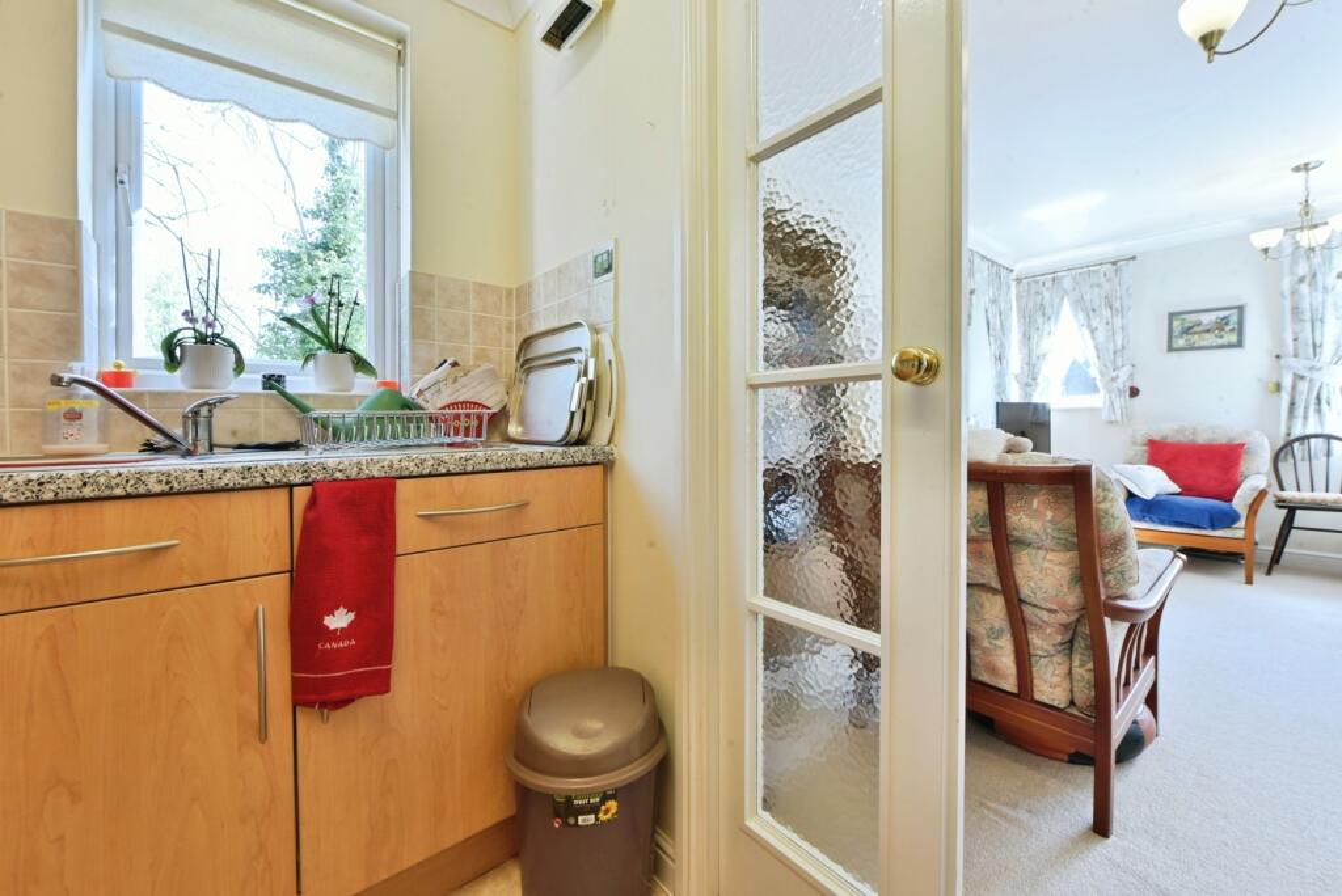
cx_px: 671
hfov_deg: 104.2
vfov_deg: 81.3
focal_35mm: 14
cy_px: 448
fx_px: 522
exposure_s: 1/15
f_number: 14
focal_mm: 14
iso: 1250
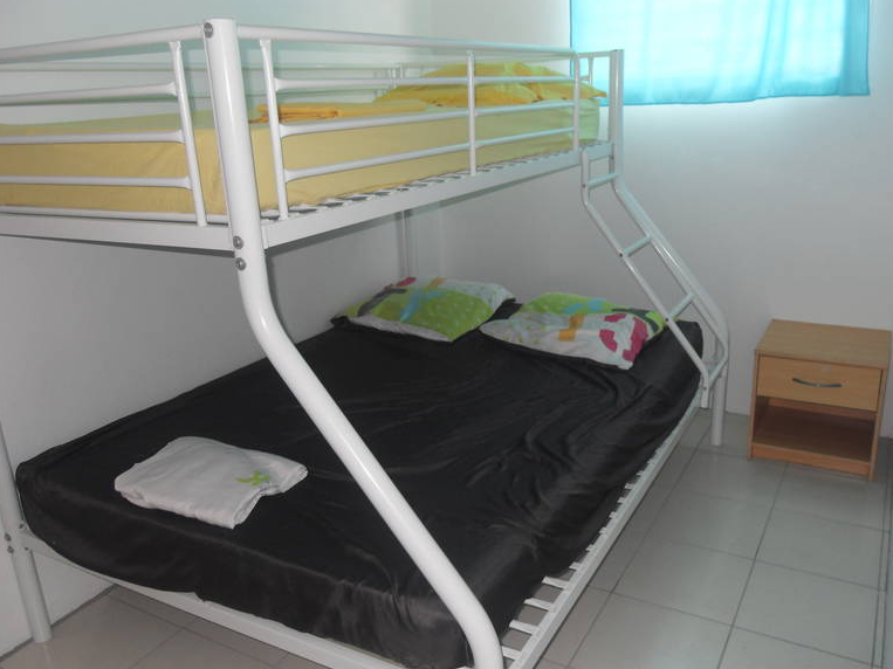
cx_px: 451
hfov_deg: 61.7
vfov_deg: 48.2
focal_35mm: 29
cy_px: 332
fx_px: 748
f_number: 2.8
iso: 200
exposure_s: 1/45
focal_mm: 6
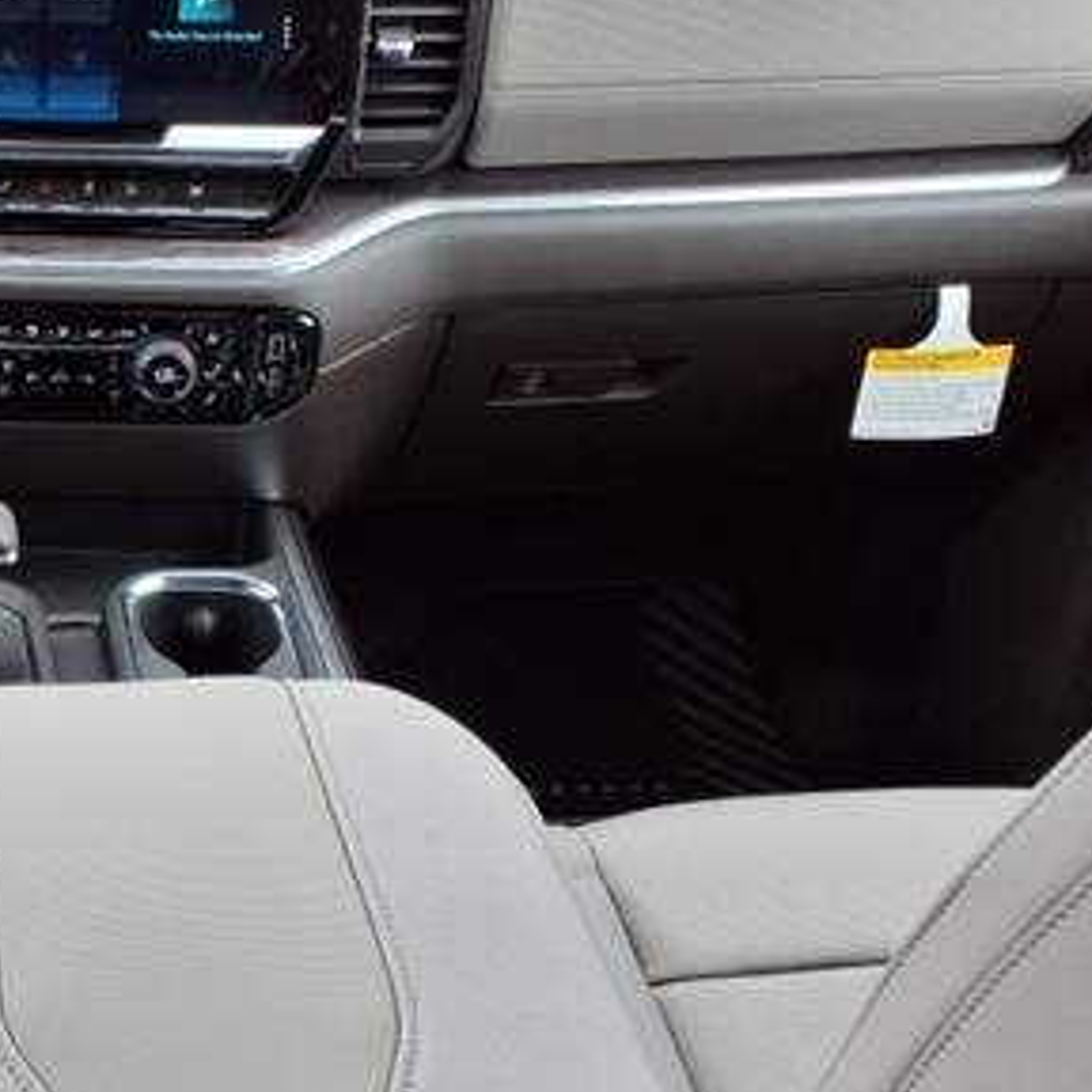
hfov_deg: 30.0
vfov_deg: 32.2
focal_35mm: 53
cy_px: 576
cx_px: 0
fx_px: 1892
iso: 40
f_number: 1.9
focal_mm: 3.58
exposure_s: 1/120
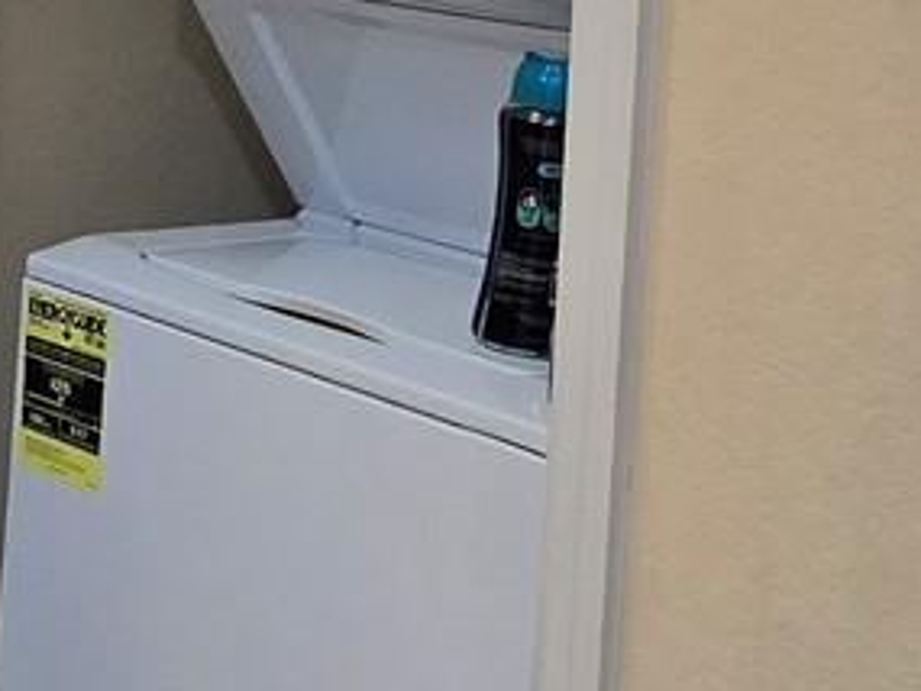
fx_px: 1943
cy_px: 0
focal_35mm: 73
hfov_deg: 24.4
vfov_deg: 19.6
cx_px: -152
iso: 250
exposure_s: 1/60
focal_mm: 2.2
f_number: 2.2
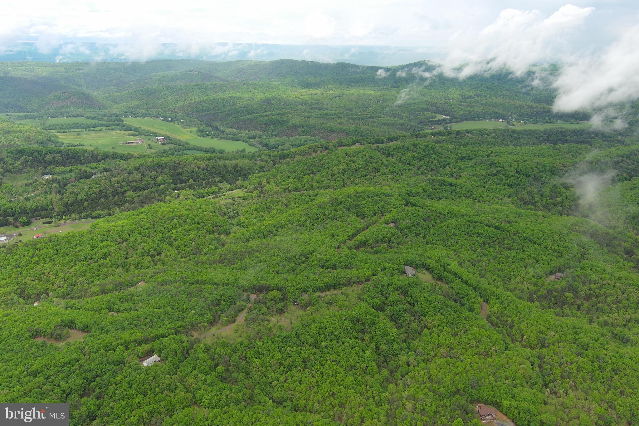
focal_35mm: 29
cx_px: 320
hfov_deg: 63.7
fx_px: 515
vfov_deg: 45.0
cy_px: 213
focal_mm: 10.57
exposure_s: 1/726
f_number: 2.8
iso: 100
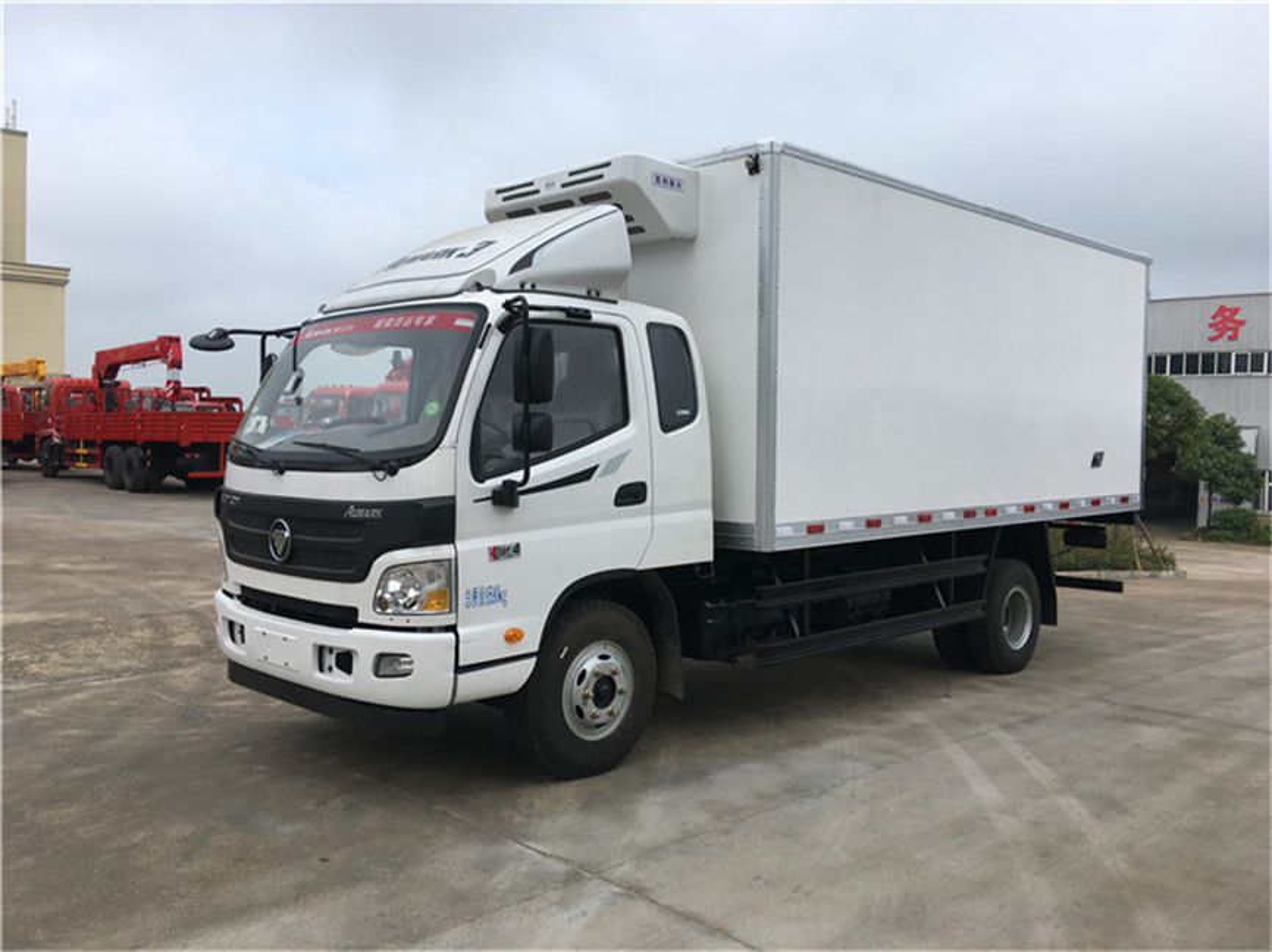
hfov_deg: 61.7
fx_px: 1065
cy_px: 476
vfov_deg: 48.2
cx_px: 636
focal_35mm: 29
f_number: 2.2
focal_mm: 4.15
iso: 25
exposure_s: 1/1083
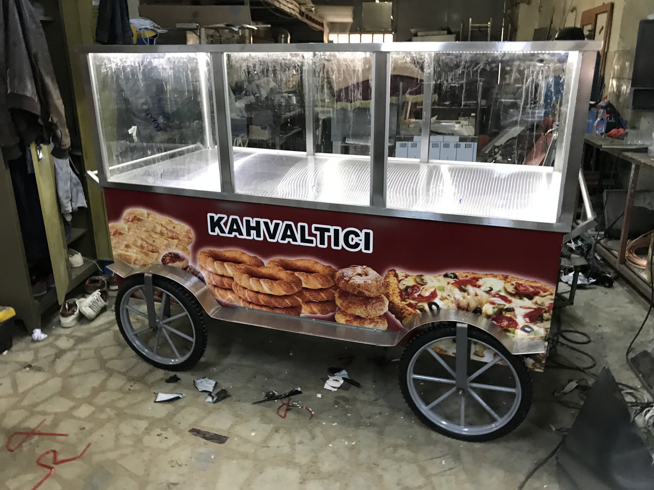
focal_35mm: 28
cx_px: 327
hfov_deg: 63.4
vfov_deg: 49.7
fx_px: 529
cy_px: 245
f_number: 1.8
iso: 100
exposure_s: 1/17
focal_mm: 3.99
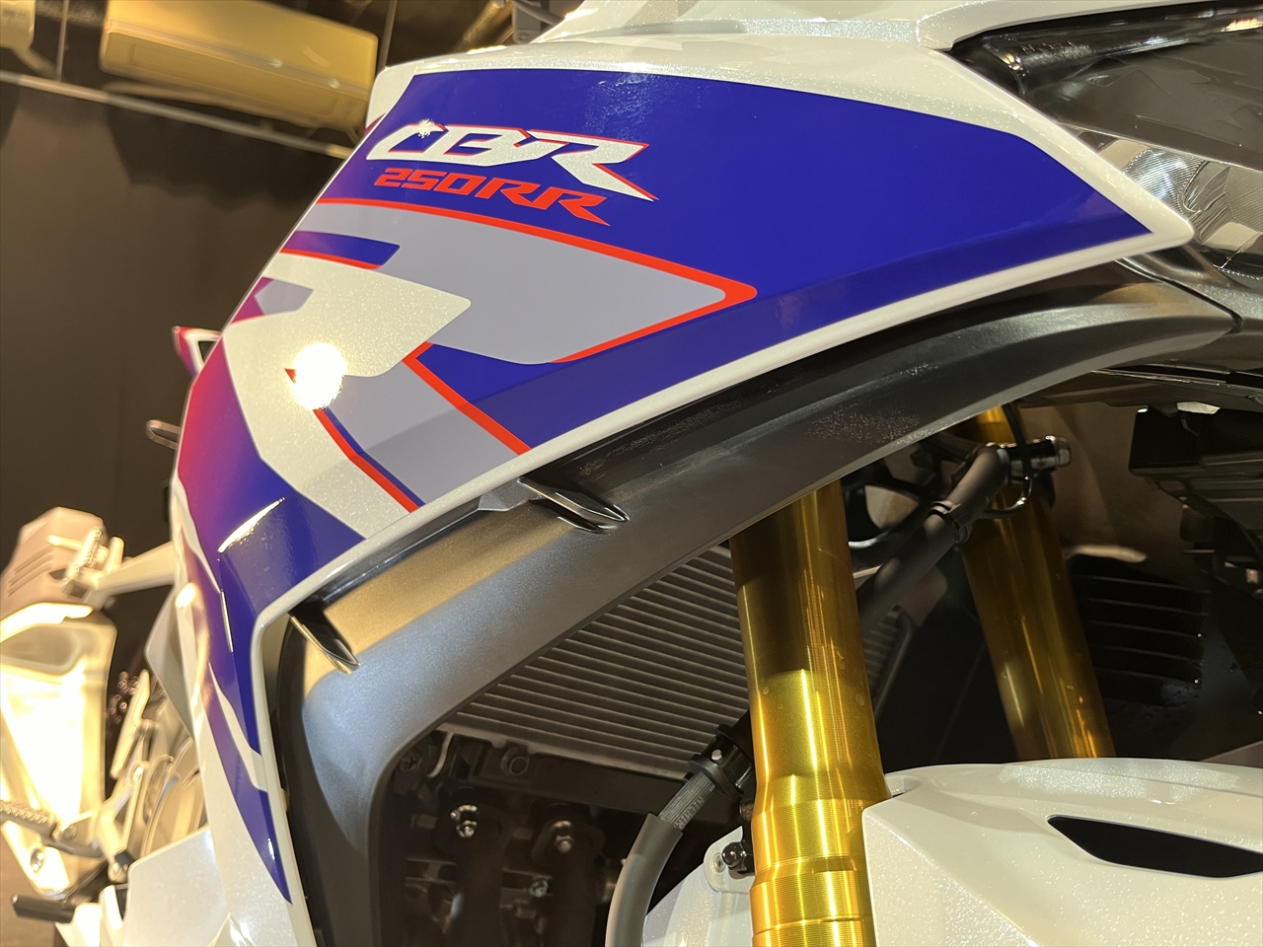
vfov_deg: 53.1
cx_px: 632
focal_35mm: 26
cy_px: 474
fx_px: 949
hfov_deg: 67.3
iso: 200
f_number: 1.6
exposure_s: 1/60
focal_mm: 5.1
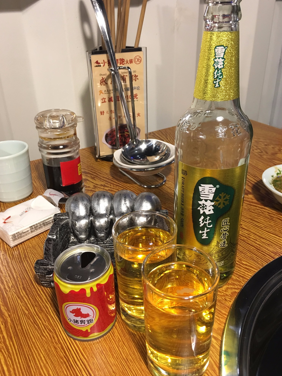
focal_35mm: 30
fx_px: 326
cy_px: 184
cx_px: 140
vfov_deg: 60.0
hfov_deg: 46.8
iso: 64
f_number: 2.2
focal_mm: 4.15
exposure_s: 1/17
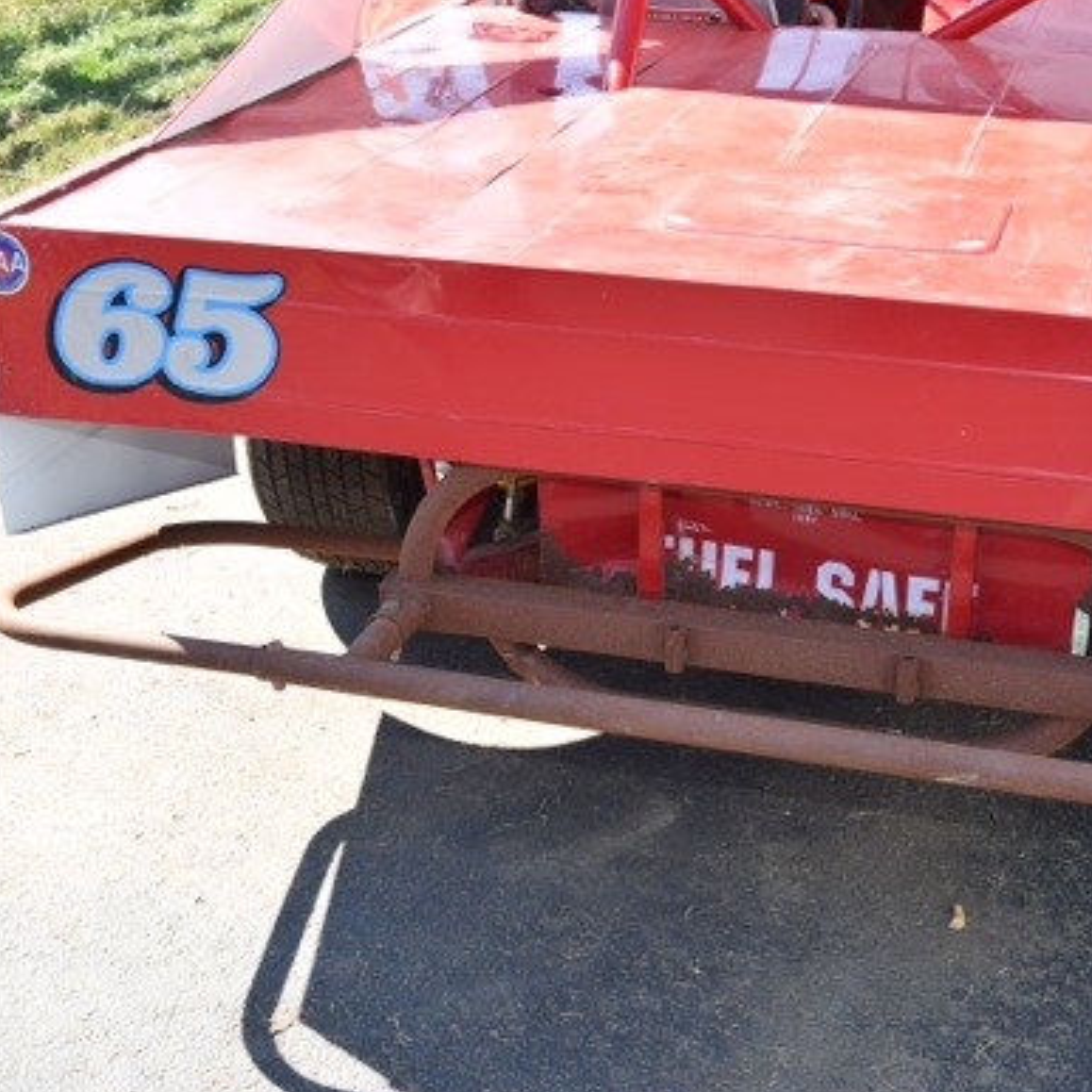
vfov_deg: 31.1
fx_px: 1963
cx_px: 736
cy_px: 550
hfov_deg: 30.8
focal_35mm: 55
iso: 100
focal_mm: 26
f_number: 5.6
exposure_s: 1/100
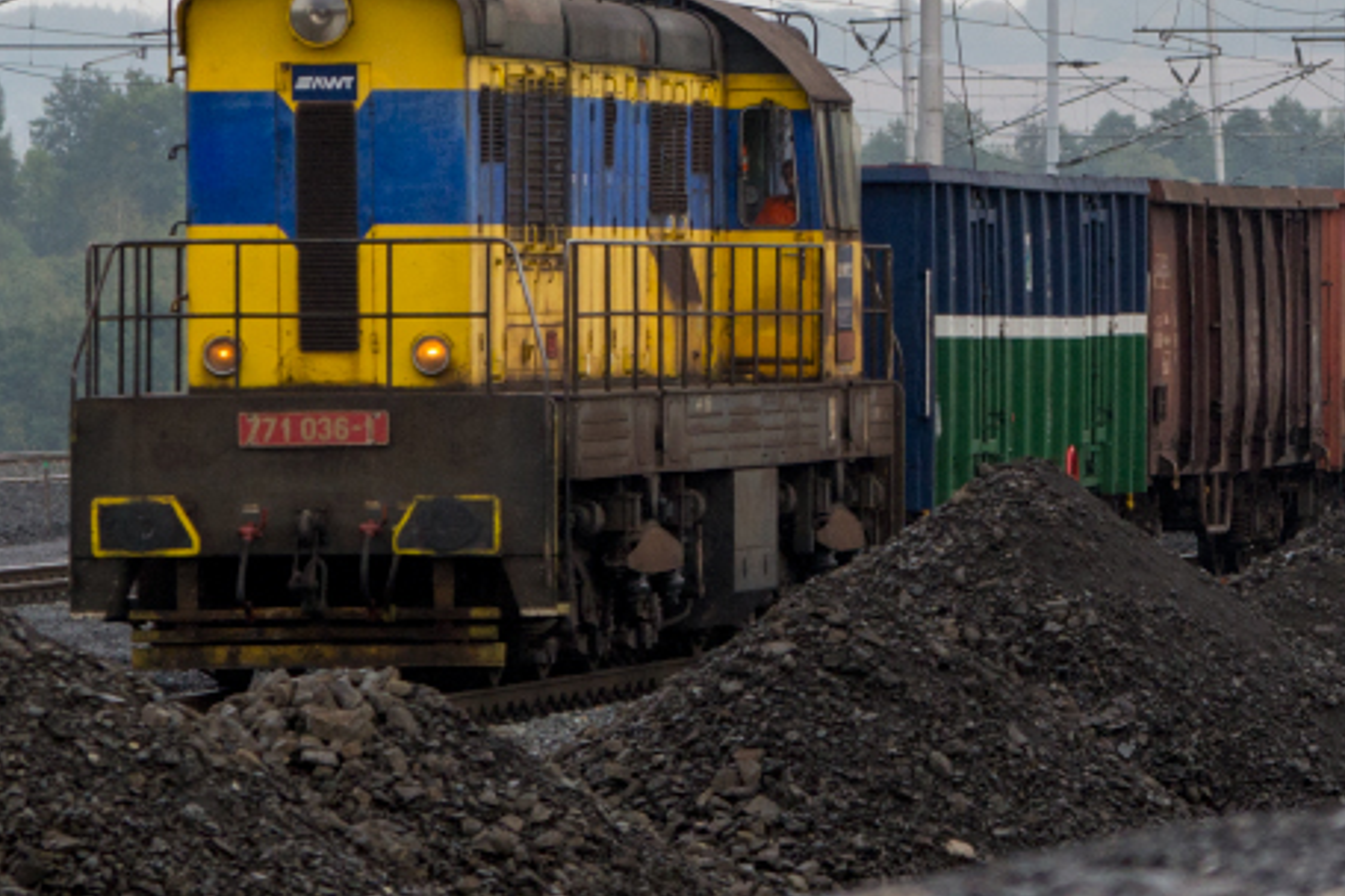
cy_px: 118
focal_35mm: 453
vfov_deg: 3.0
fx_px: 16923
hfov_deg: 4.5
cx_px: 1386
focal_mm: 115
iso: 400
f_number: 8
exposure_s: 1/320
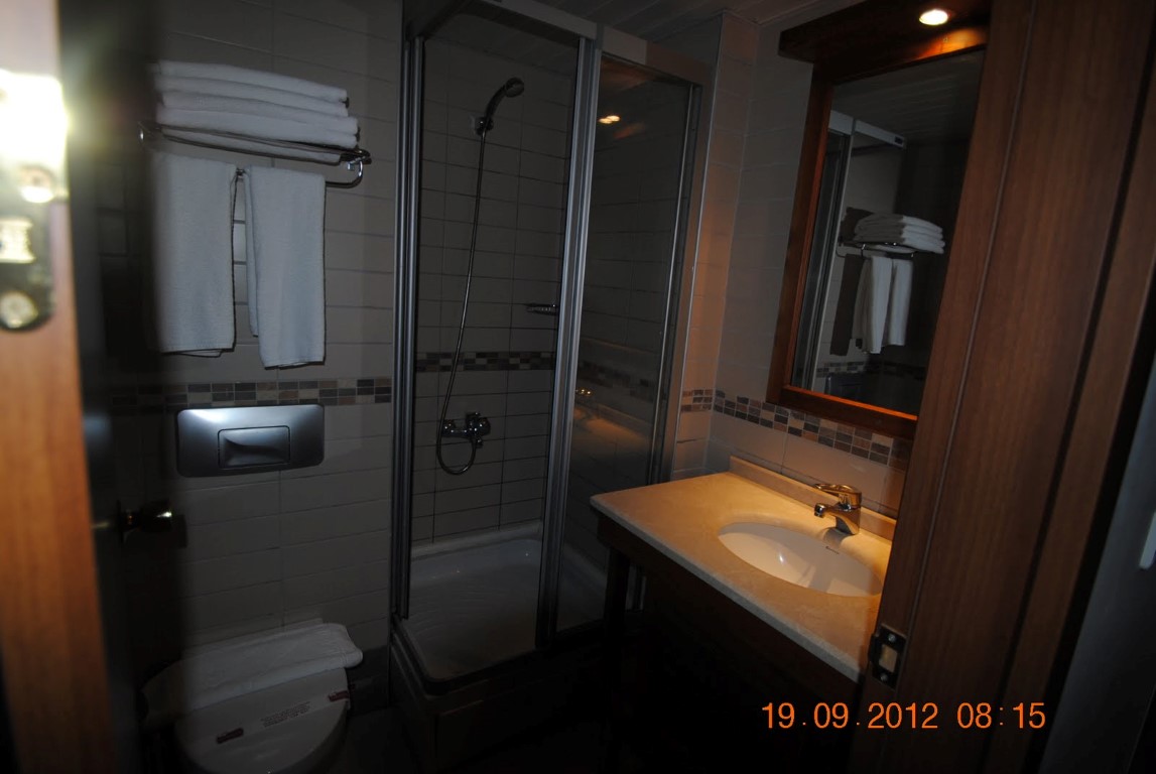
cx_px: 578
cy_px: 387
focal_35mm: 17
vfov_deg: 69.8
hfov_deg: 92.4
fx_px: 555
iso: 200
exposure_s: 1/60
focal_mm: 11.5
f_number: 3.5
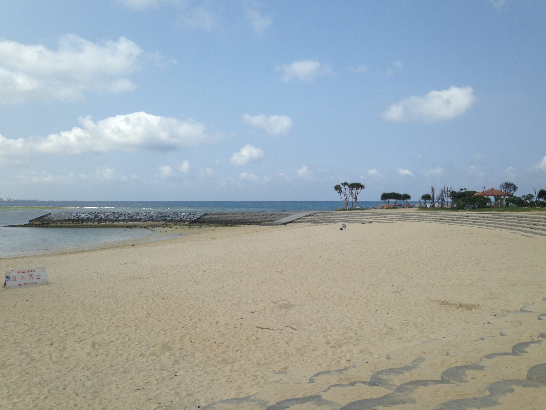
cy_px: 205
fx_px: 521
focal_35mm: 33
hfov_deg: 55.4
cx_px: 273
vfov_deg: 42.9
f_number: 2.4
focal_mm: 4.12
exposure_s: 1/2358
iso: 50
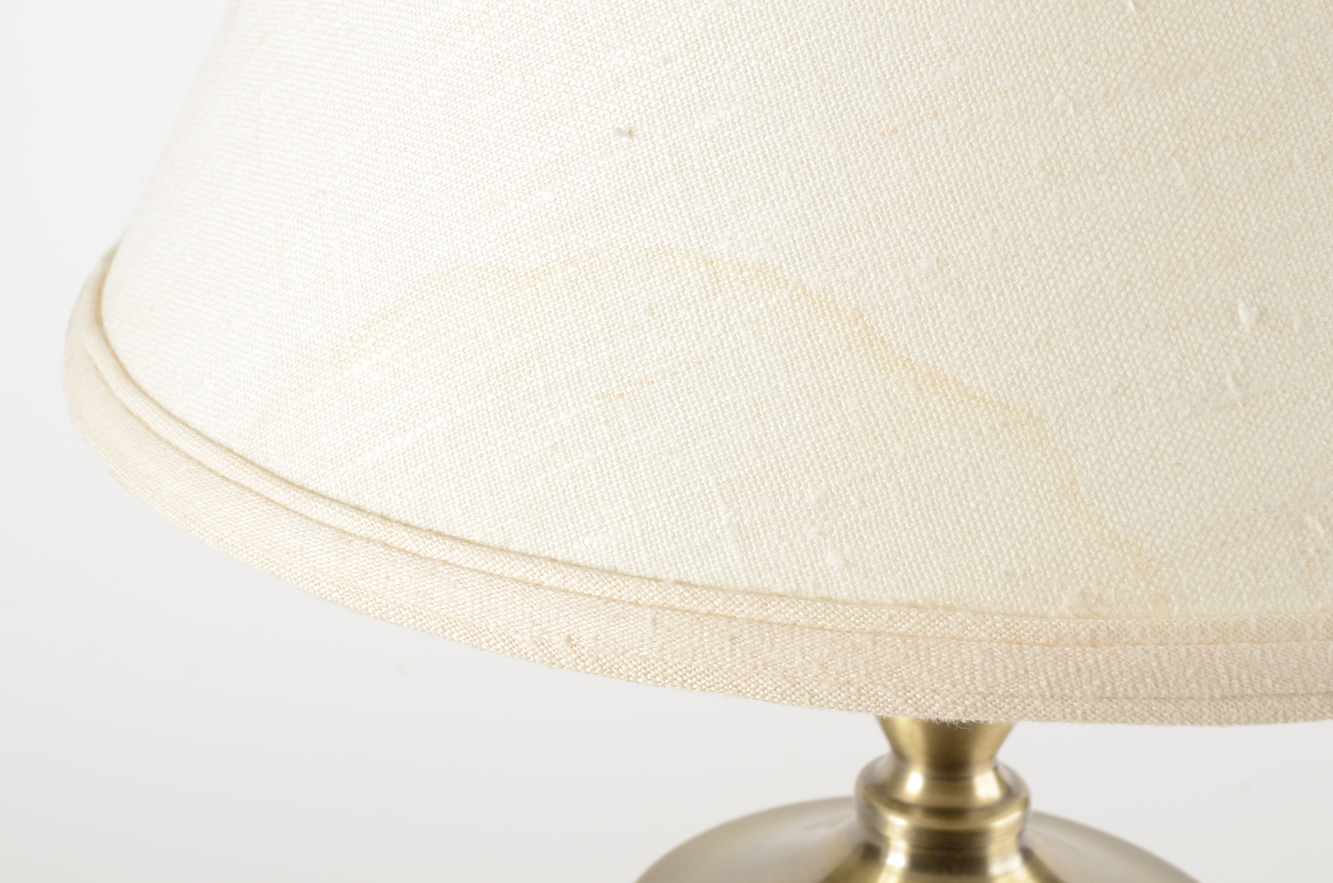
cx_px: 666
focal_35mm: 78
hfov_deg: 26.0
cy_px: 442
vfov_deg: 17.4
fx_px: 2882
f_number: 13
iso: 200
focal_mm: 52
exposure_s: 1/125
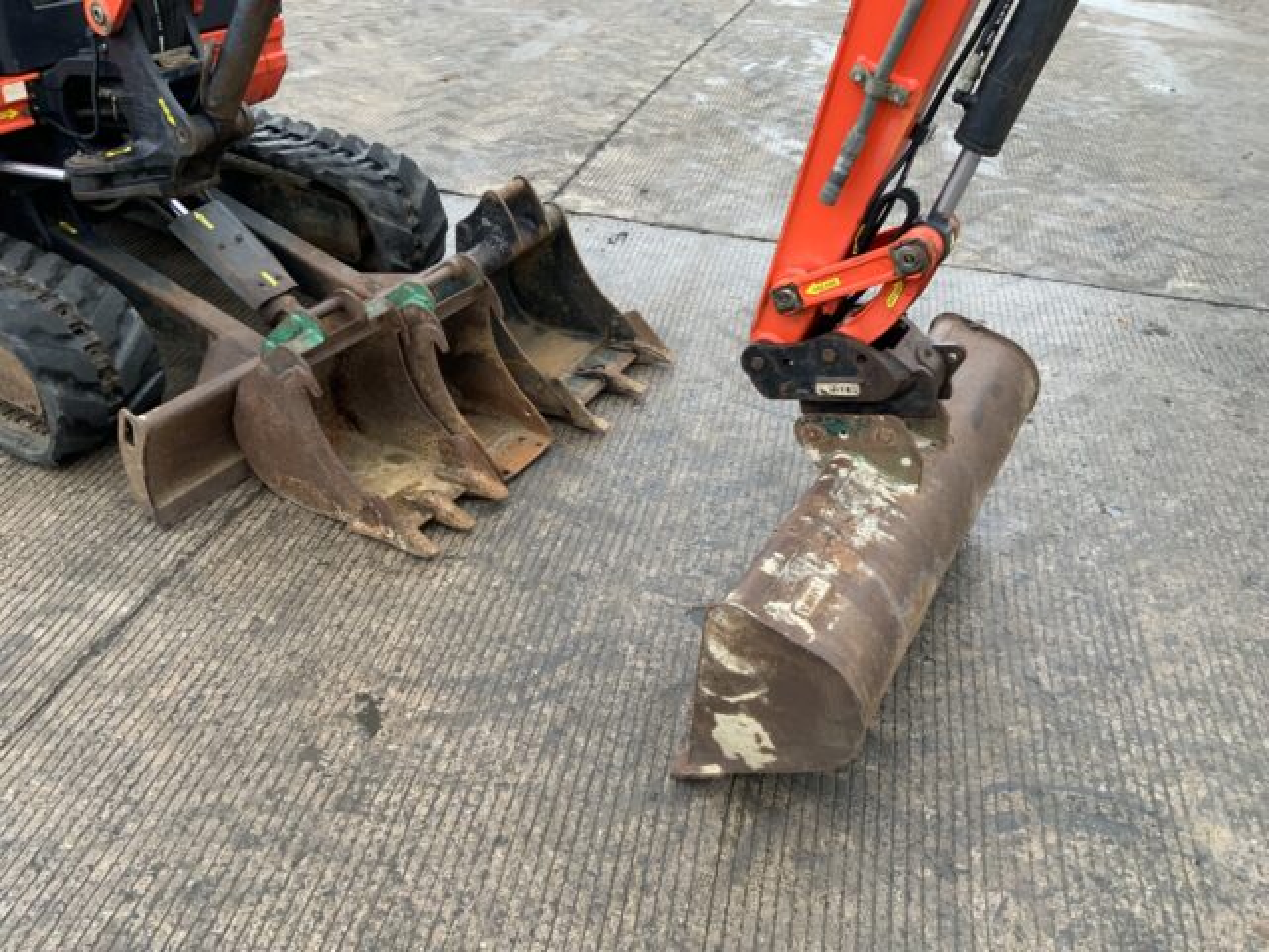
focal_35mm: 29
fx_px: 1063
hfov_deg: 61.7
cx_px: 634
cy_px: 476
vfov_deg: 48.2
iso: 32
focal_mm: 3
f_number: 1.8
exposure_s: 1/122
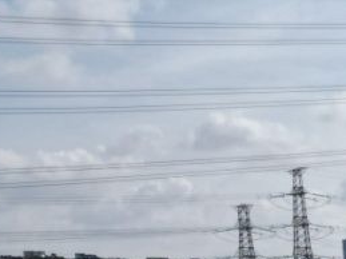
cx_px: 643
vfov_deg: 13.4
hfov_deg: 16.7
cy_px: 511
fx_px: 949
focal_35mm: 95
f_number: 1.7
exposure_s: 1/4000
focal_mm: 6.72
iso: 110
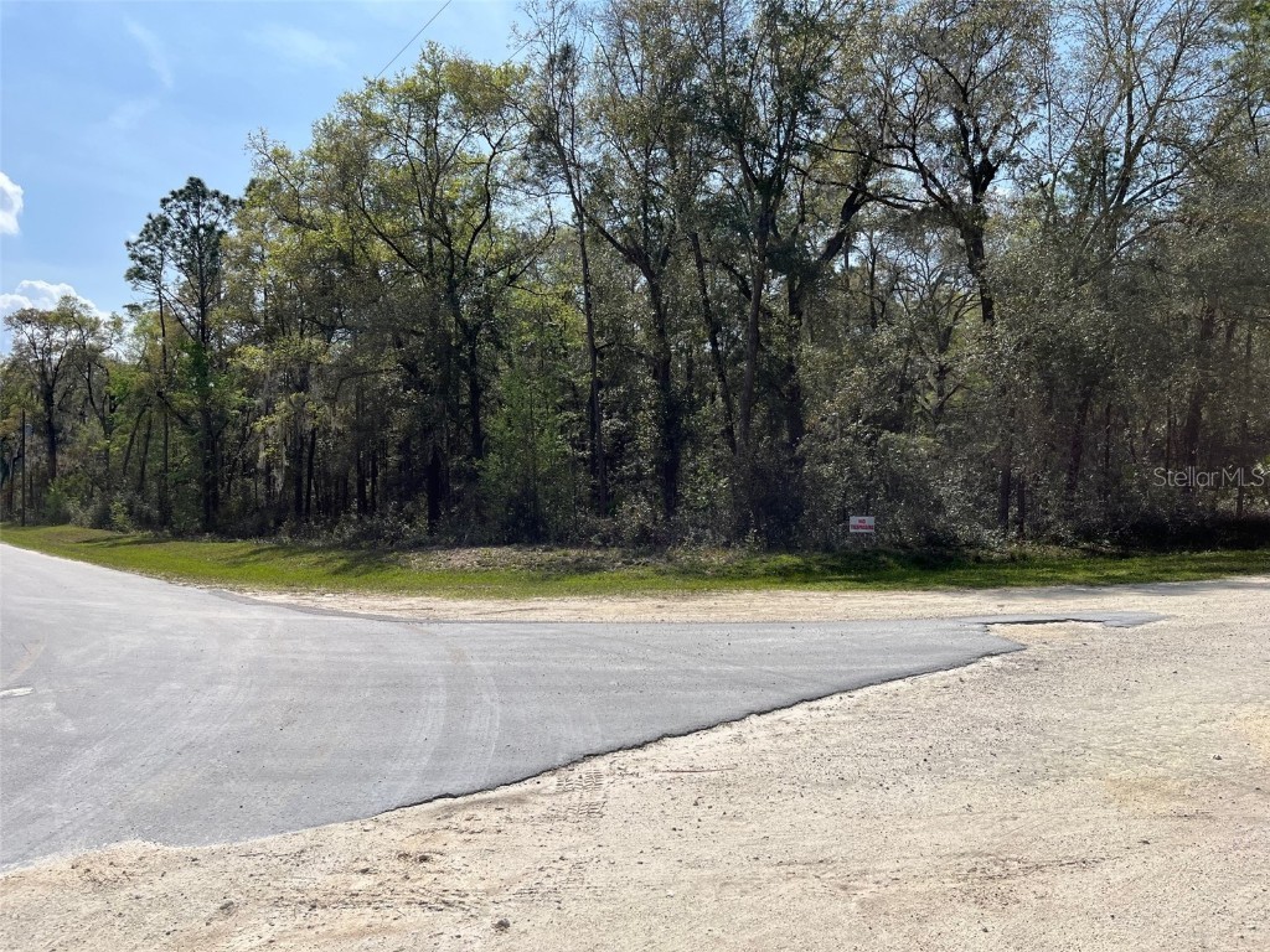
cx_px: 635
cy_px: 476
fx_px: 954
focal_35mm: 26
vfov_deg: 53.1
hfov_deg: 67.3
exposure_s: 1/4854
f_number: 1.6
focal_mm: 5.1
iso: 50
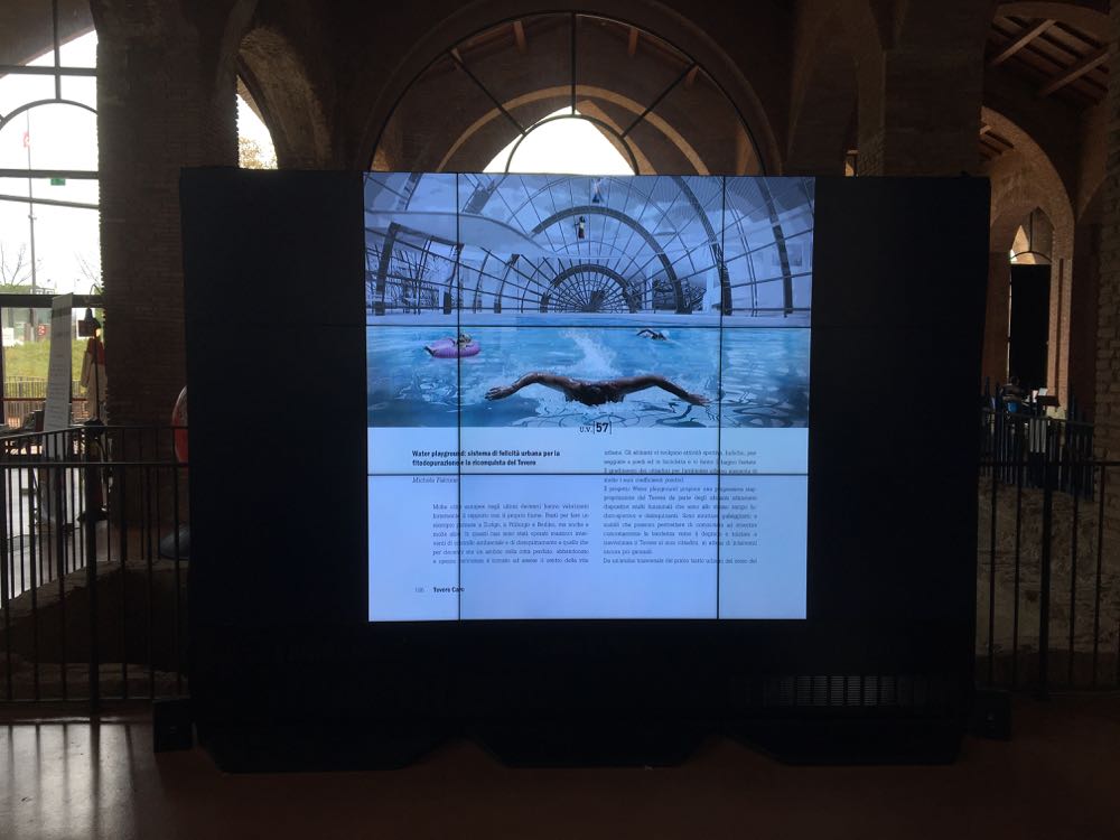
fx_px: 938
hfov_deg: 61.7
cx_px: 560
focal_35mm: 29
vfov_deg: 48.2
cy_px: 420
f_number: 2.2
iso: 32
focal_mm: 4.15
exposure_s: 1/100
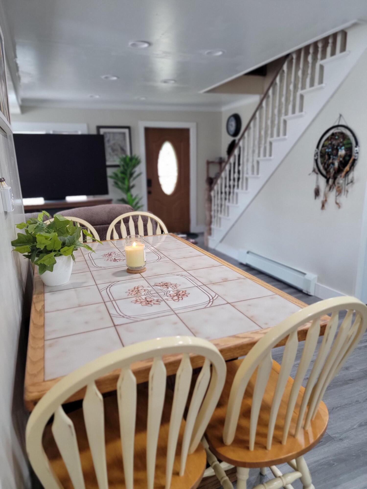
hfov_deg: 56.8
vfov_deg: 71.6
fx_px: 339
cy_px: 244
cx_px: 184
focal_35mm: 24
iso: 250
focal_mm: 6.7
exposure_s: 1/120
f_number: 1.8
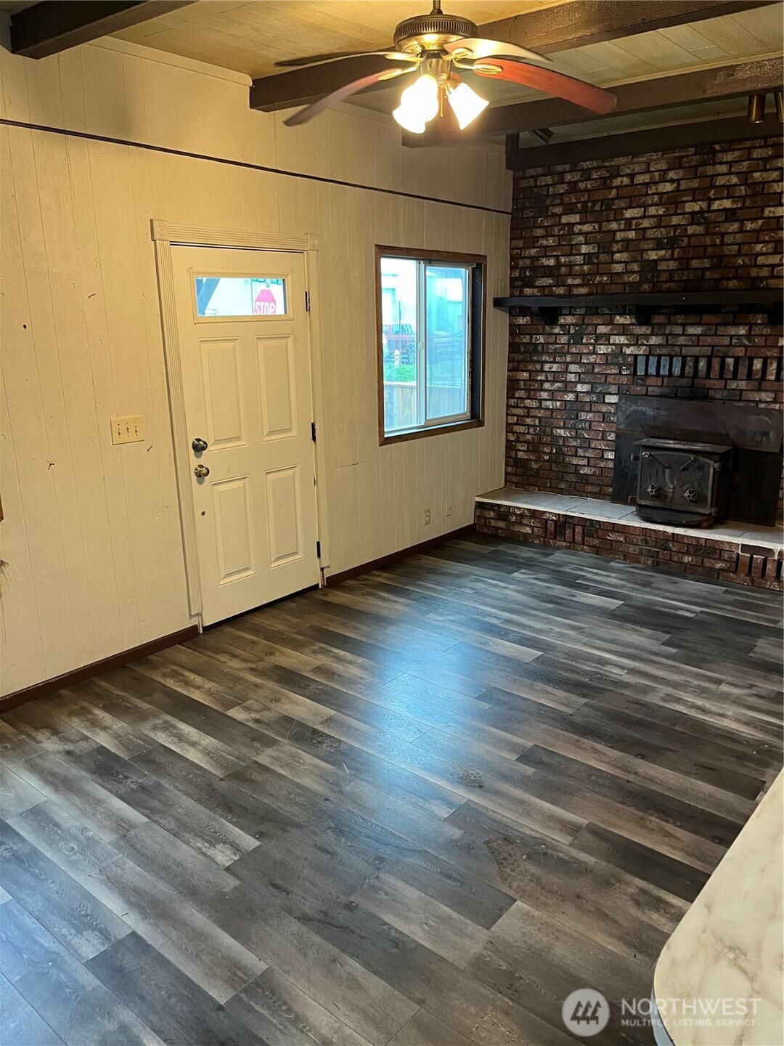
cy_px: 523
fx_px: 785
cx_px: 392
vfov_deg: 67.3
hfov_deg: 53.1
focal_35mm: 26
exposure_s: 1/60
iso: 250
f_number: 1.6
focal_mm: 5.1
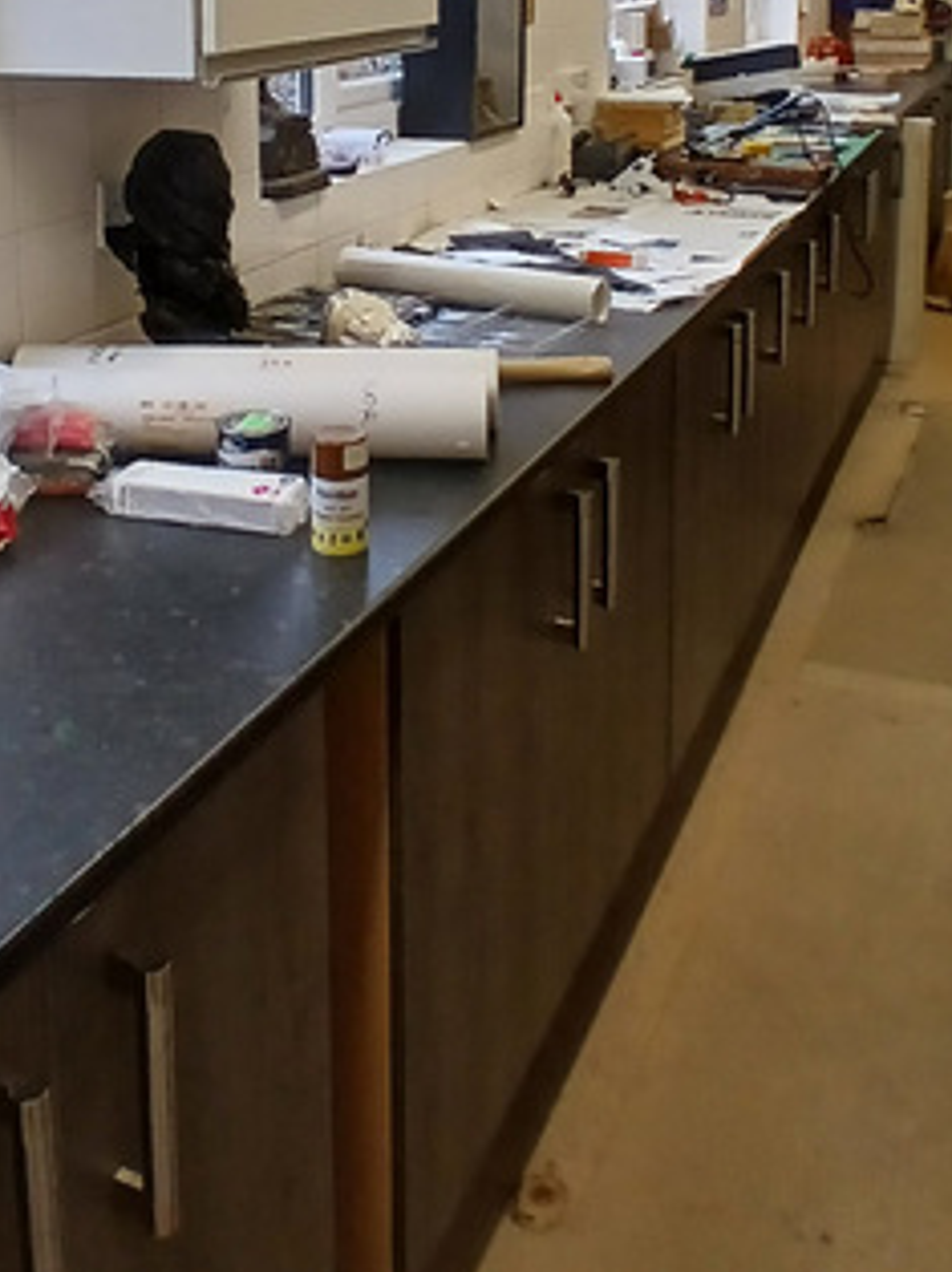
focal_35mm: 39
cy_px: 134
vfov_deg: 43.8
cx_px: 332
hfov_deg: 36.5
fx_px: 1432
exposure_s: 1/50
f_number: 2.2
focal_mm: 1.4
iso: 100
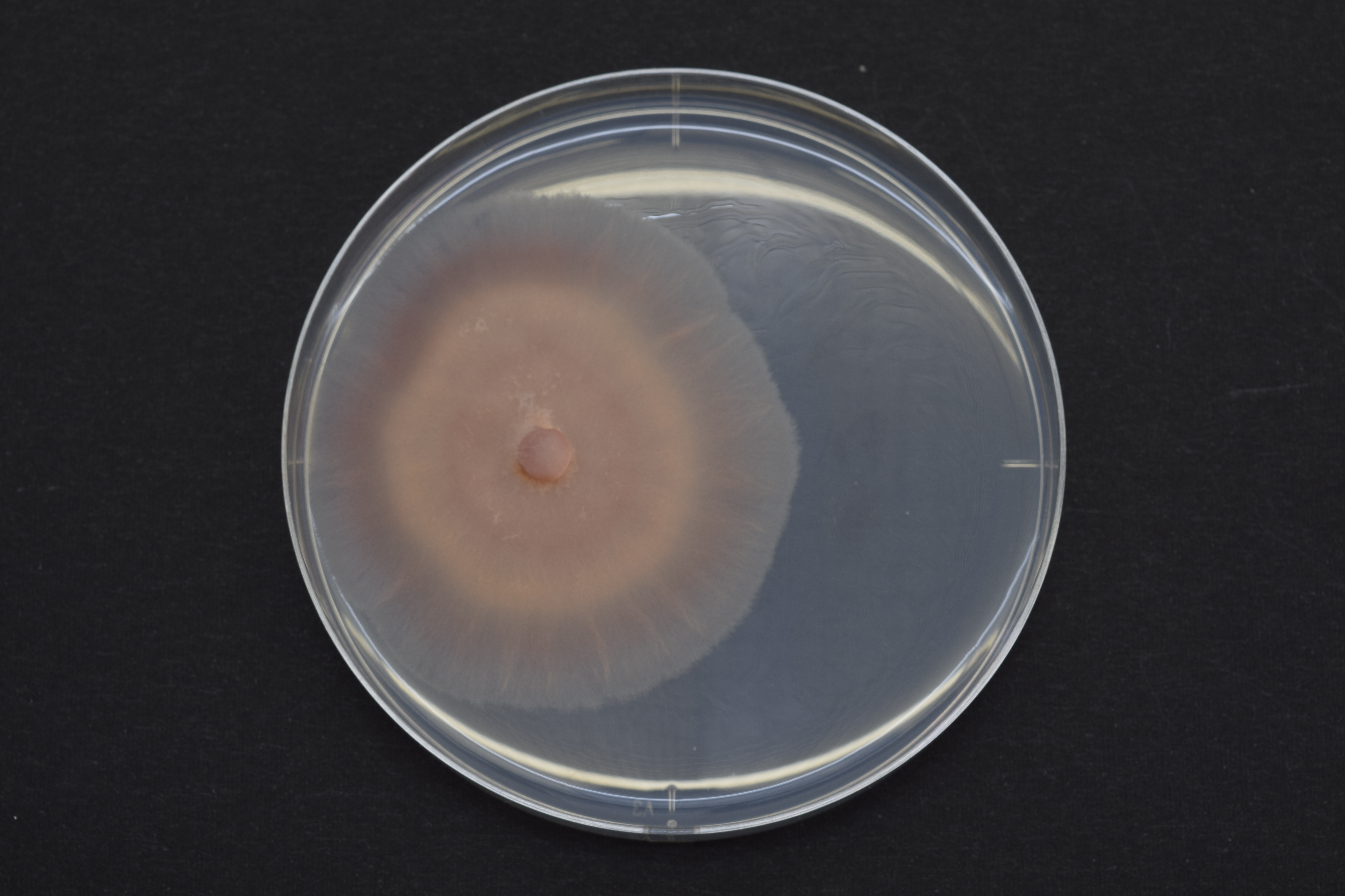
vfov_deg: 16.6
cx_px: 672
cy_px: 448
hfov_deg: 24.6
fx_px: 3082
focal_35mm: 82
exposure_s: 1/2.5
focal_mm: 55
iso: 100
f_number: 11
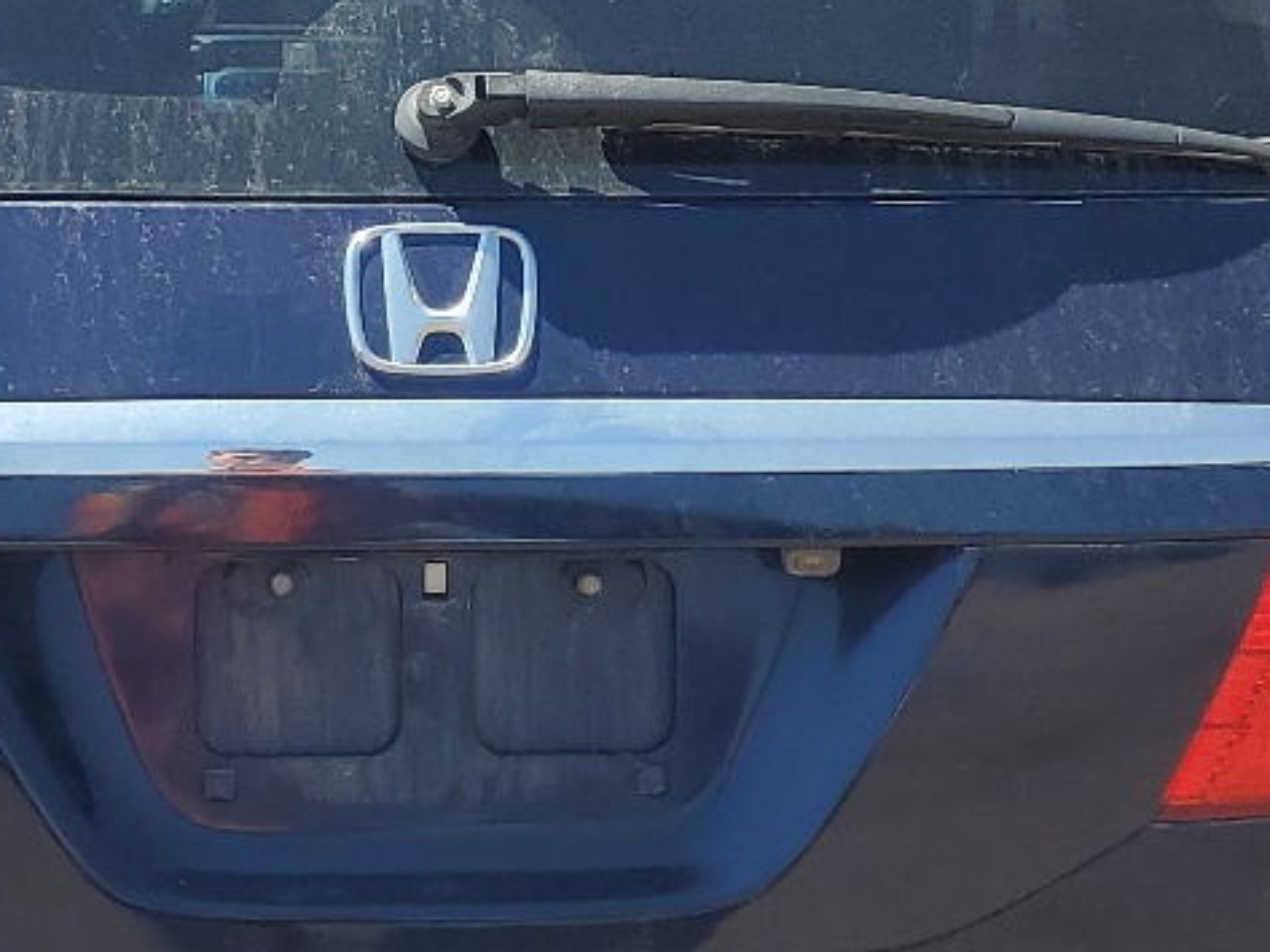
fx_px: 3229
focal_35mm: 88
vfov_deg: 16.8
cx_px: 309
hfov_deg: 22.0
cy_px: 501
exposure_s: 1/2000
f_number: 1.5
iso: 50
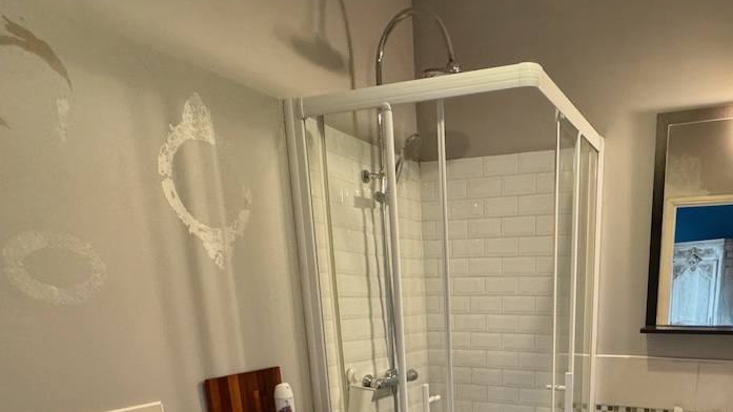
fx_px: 544
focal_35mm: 28
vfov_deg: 36.0
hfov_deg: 65.3
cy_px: 441
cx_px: 513
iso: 800
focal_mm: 2.22
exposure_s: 1/50
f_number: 2.2
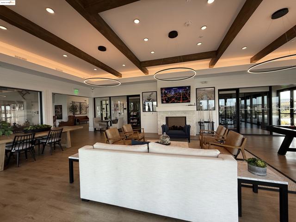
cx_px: 148
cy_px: 111
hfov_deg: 102.1
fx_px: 120
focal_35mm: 14
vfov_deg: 85.7
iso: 80
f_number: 2.2
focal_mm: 2.22
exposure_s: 1/120
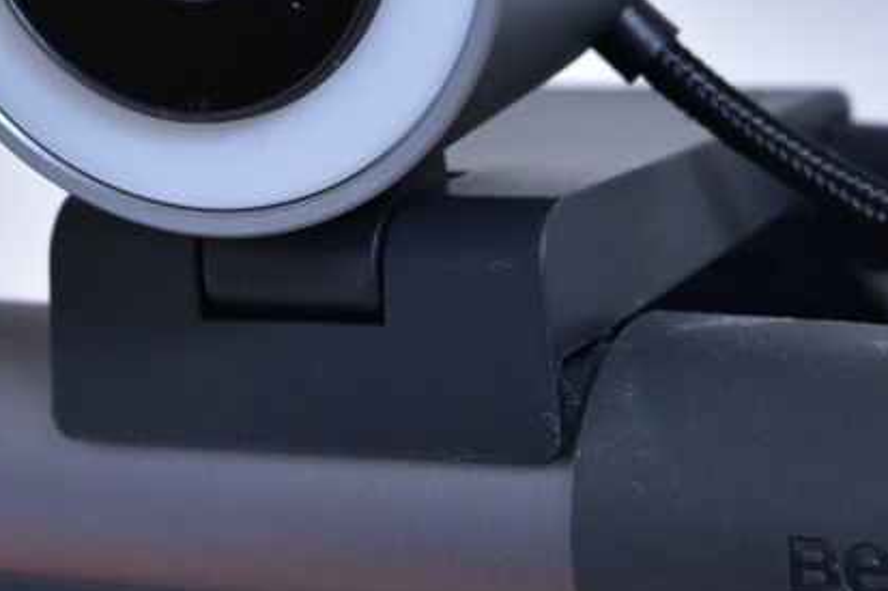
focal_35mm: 201
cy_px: -120
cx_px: 323
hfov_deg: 10.2
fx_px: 4956
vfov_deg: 6.8
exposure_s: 1/40
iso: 1600
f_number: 5.6
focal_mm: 48
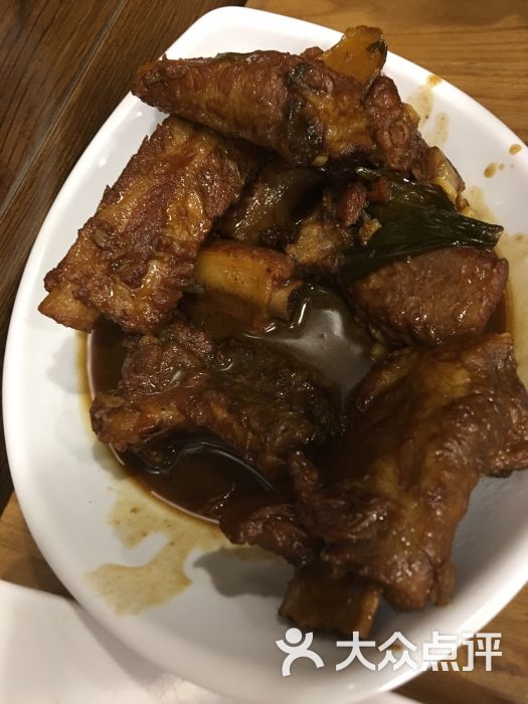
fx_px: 590
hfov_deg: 48.2
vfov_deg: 61.7
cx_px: 264
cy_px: 352
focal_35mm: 29
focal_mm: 4.15
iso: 100
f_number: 2.2
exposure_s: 1/8
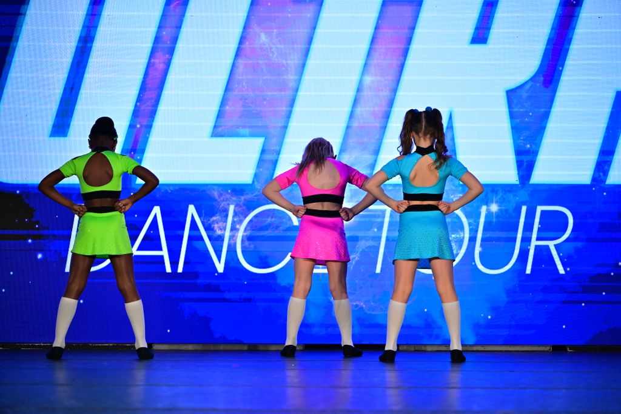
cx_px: 310
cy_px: 207
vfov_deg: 9.8
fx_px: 2415
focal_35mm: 140
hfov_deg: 14.7
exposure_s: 1/751
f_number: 2.8
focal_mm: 140
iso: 4000
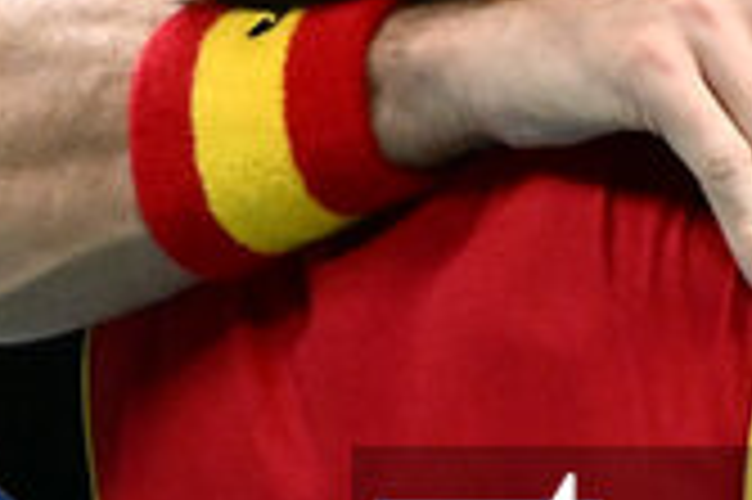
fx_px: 38502
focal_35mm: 1845
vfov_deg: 0.7
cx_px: 793
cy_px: 568
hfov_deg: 1.1
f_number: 3.2
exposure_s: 1/1600
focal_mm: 300
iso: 3200
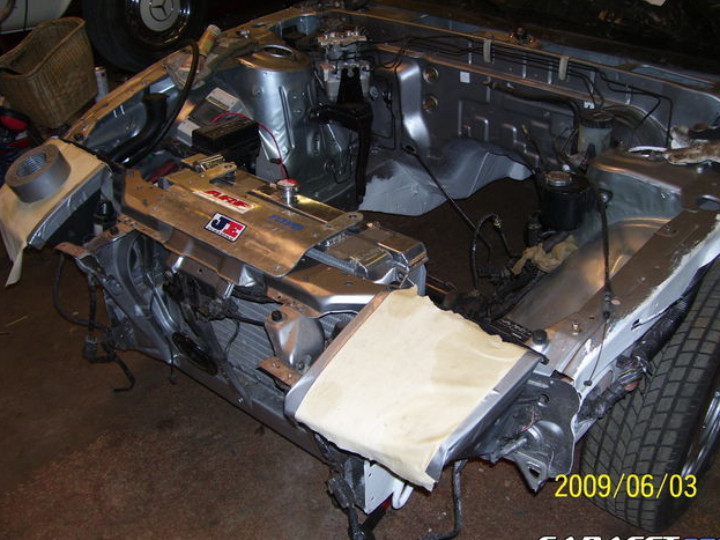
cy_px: 276
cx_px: 365
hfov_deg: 49.0
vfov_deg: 37.7
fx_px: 790
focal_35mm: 38
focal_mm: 6
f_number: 2.7
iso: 80
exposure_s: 1/60
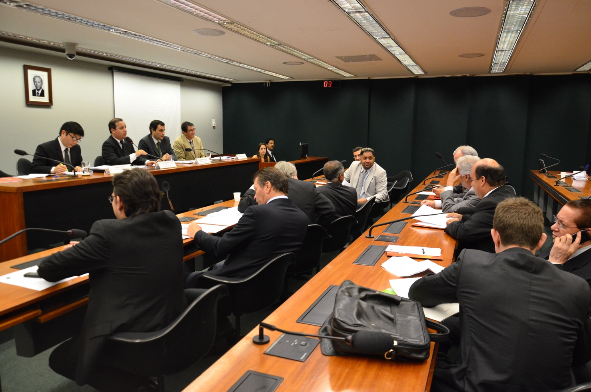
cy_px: 196
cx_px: 296
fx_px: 442
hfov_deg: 67.5
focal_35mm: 27
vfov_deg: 47.7
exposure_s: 1/250
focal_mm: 18
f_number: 5
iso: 2500
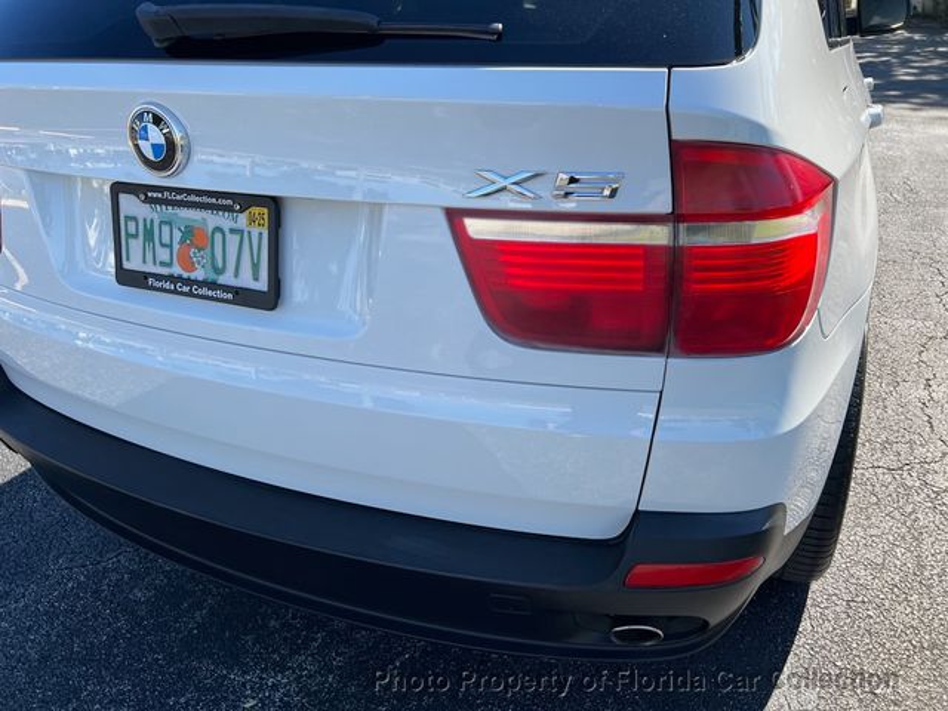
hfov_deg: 67.3
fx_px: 712
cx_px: 474
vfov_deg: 53.1
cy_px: 356
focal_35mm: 26
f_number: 1.5
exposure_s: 1/1361
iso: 50
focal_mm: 5.7
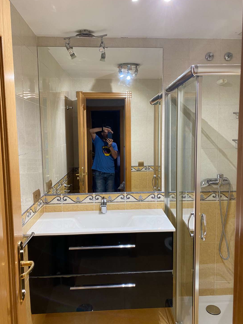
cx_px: 125
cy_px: 162
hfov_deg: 51.3
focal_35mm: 27
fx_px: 253
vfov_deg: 65.3
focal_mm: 4.25
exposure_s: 1/50
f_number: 1.8
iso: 80
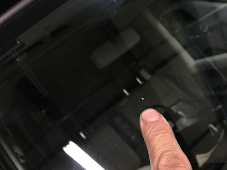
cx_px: 114
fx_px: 190
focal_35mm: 29
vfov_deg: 48.2
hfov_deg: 61.7
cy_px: 85
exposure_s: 1/10
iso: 125
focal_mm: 4.15
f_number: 2.2
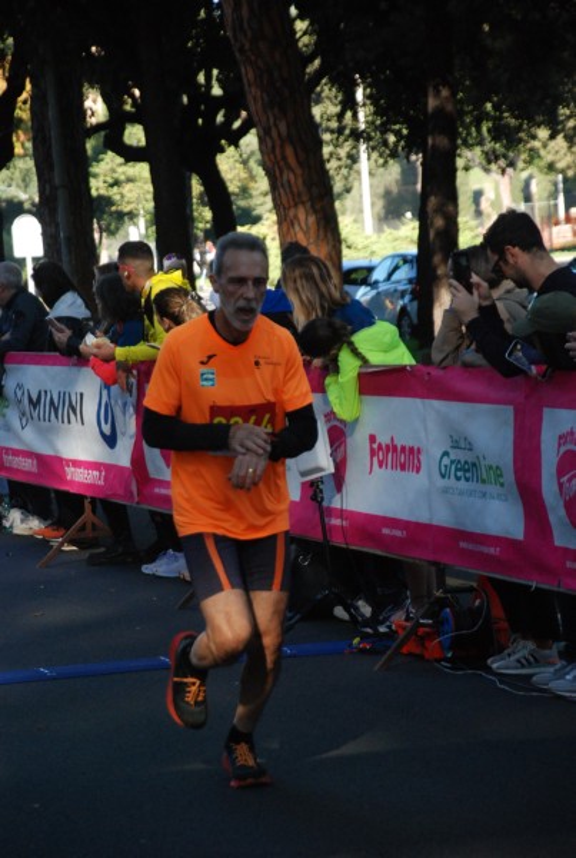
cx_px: 288
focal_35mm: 75
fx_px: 1791
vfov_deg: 26.9
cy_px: 429
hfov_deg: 18.3
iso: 1000
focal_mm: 50
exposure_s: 1/500
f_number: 5
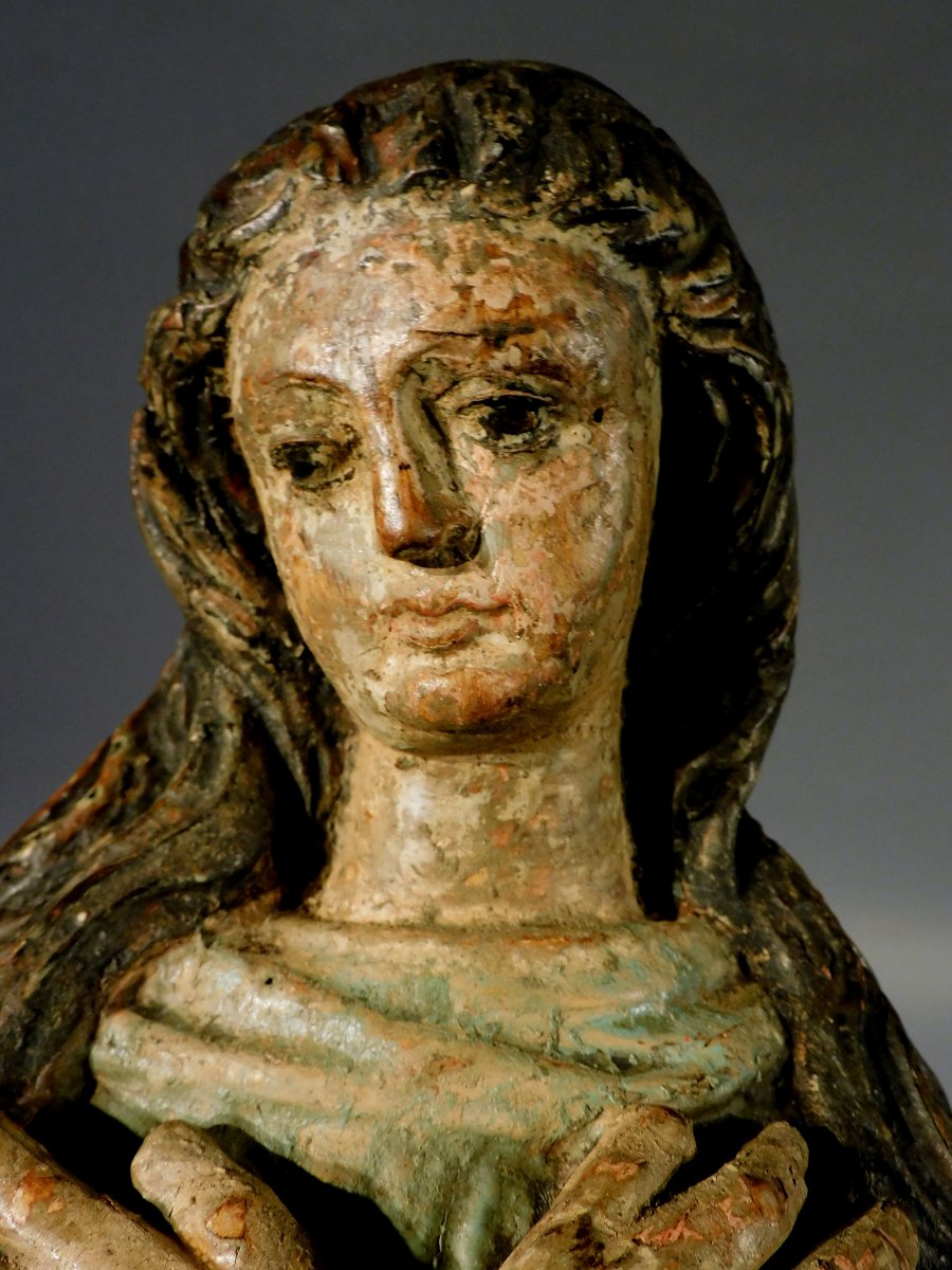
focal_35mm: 30
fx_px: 1100
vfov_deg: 60.0
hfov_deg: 46.8
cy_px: 635
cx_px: 476
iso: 250
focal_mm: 5.4
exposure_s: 1/30
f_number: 3.5
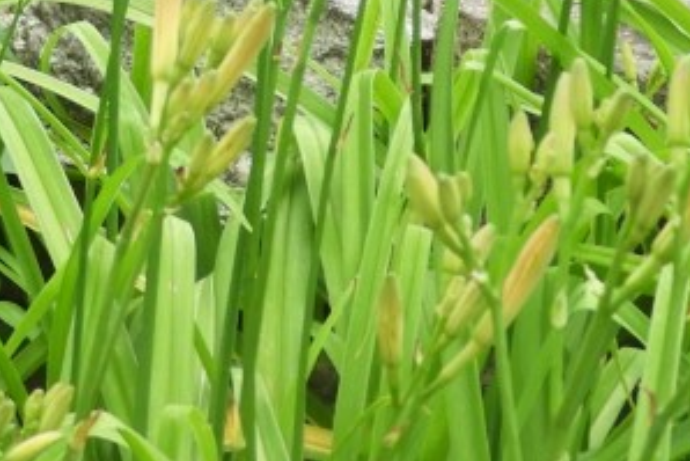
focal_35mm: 226
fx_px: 4334
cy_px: -732
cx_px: 95
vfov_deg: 5.8
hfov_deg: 9.1
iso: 100
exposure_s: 1/200
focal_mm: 8.1
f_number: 4
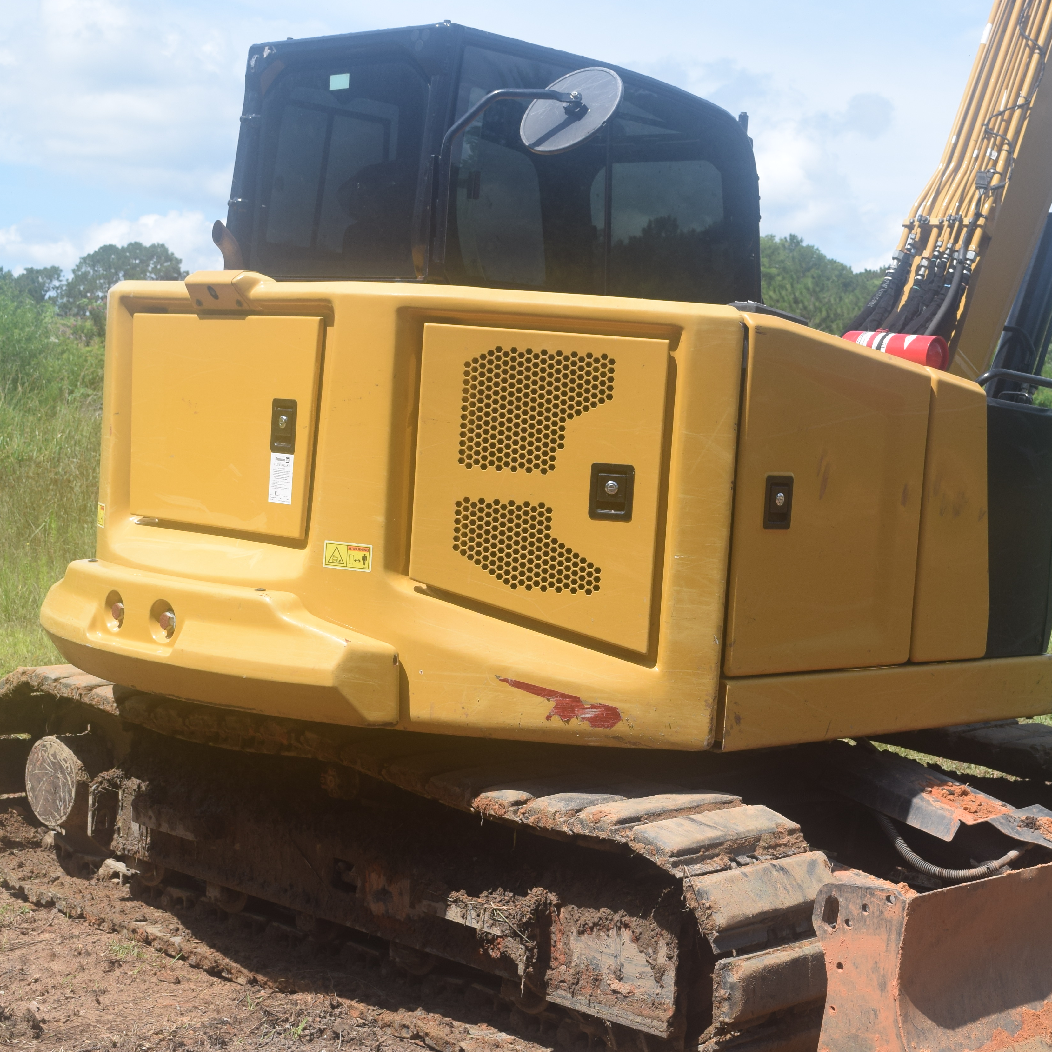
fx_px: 2063
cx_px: 700
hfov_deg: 28.4
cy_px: 623
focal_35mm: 60
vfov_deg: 28.6
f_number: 10
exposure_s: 1/400
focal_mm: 26
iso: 200
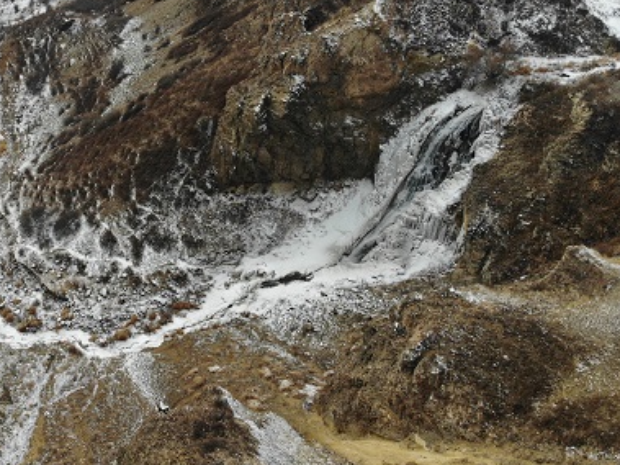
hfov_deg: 47.0
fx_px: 680
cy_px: 132
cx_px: 147
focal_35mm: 38
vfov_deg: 37.0
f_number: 2.8
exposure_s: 1/693
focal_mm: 4.5
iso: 100
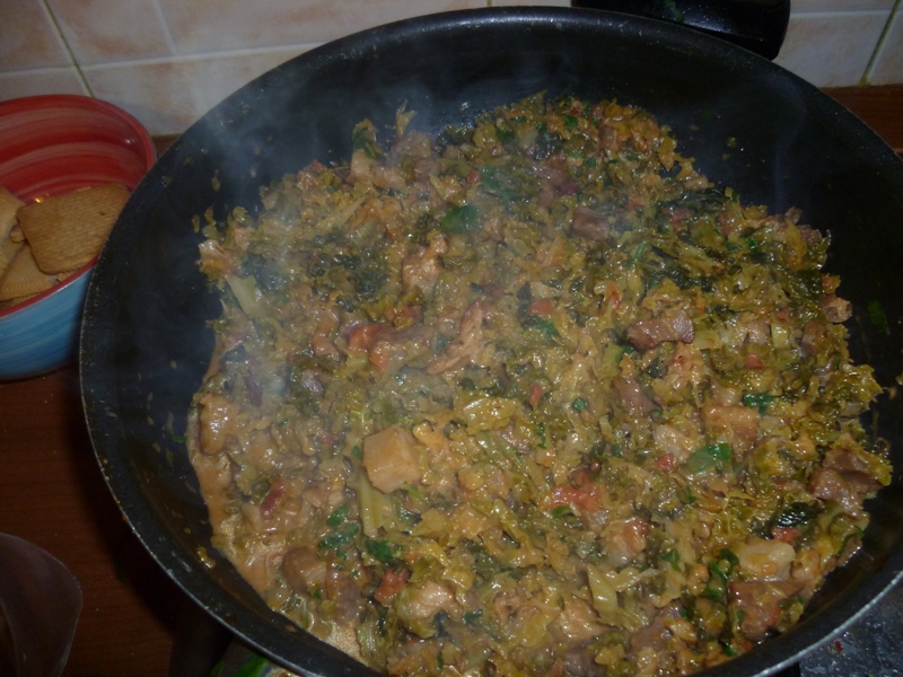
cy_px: 338
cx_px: 452
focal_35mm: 28
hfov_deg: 63.4
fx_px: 730
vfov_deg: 49.7
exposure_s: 1/30
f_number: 2.8
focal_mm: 5
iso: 160
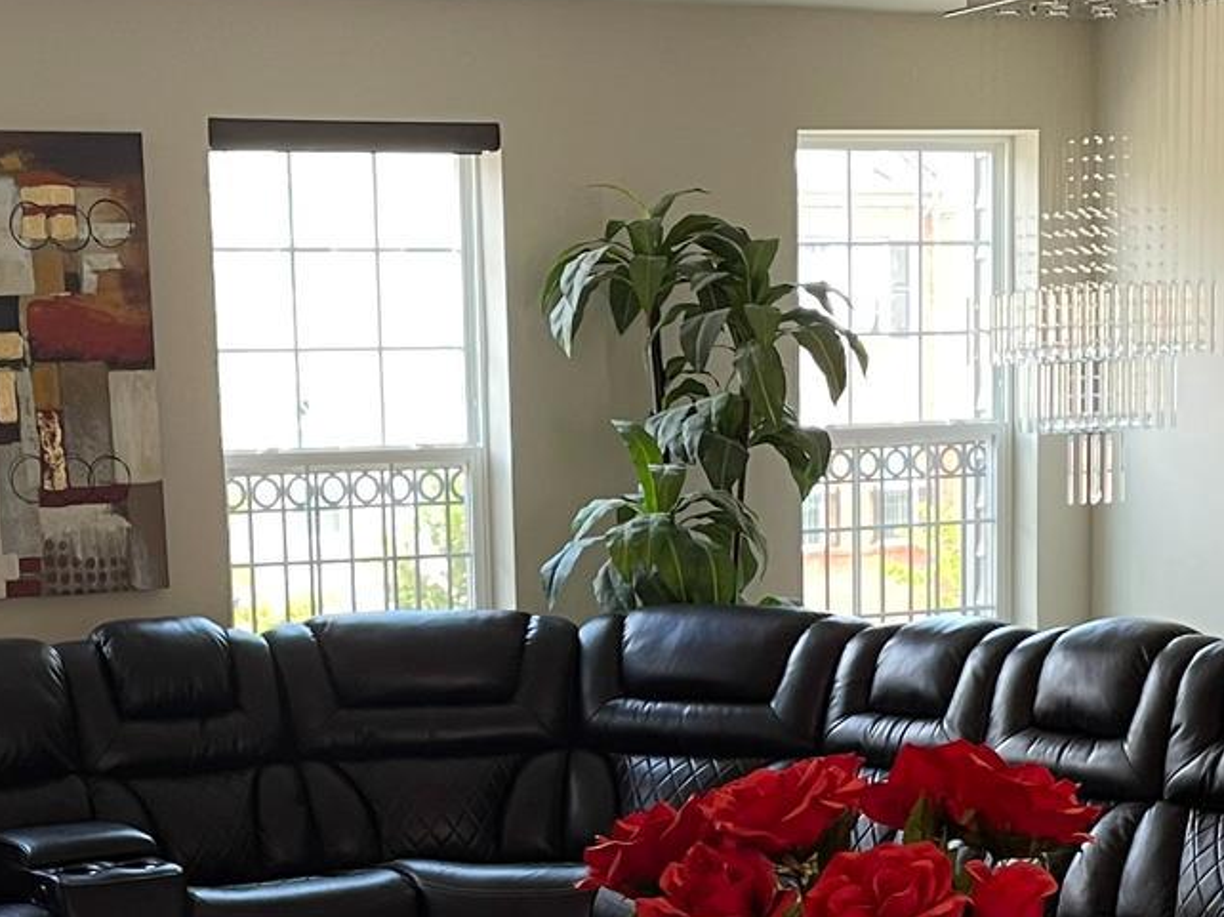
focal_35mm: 83
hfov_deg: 23.5
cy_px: 951
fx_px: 2934
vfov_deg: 17.3
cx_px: 446
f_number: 1.6
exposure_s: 1/60
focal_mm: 4.2
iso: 80
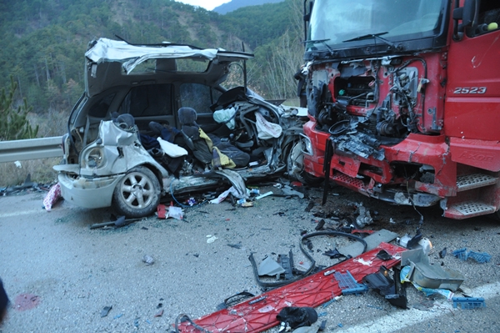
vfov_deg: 43.5
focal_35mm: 30
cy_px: 166
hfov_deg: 62.0
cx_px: 250
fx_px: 416
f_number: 3.5
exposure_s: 1/20
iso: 800
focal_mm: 20
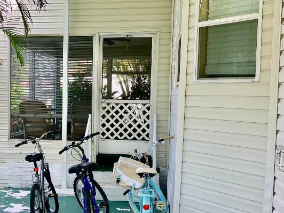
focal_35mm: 50
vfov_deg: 29.1
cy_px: 116
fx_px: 410
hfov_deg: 37.6
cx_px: 87
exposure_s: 1/350
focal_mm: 5.7
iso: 50
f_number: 1.5
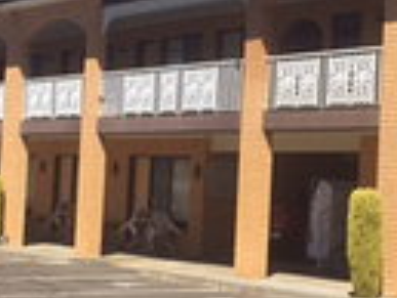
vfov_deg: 13.7
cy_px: 132
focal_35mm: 108
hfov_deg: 18.1
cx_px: 277
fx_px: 1240
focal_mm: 4.15
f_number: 2.2
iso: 32
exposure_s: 1/2475
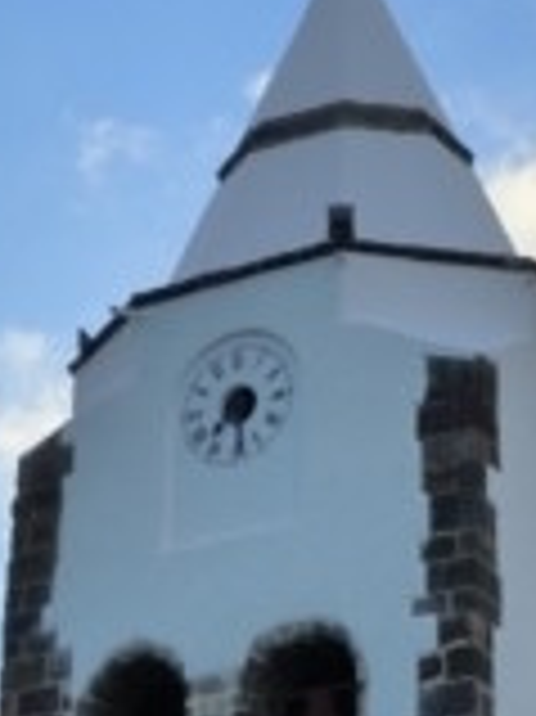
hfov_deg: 9.0
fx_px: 3390
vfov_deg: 12.0
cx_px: 345
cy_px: 522
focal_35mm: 164
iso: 400
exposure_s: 1/250
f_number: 5.6
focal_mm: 9.2
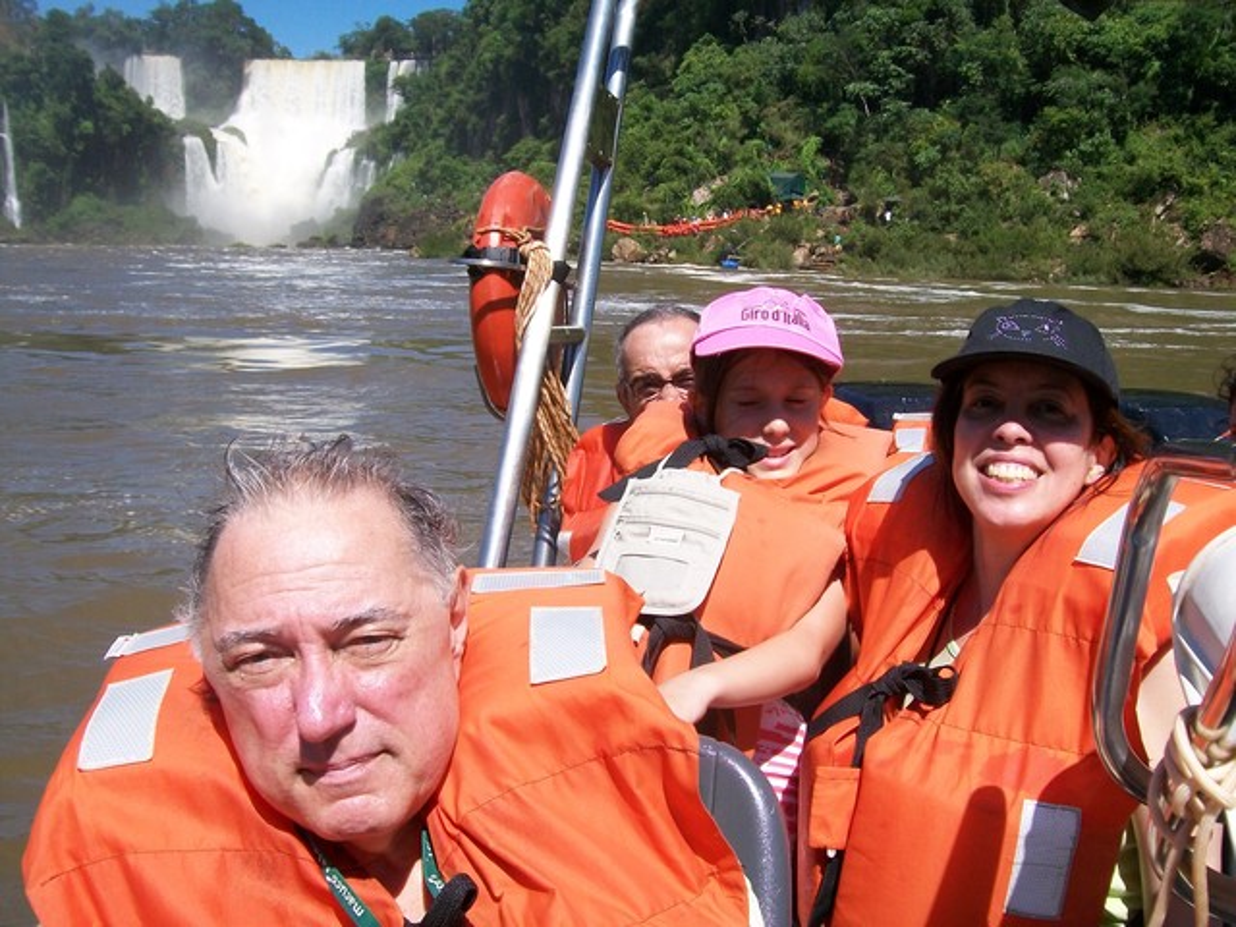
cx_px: 618
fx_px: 1285
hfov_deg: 51.4
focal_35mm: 36
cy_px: 464
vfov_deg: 39.7
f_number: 4.8
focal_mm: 6
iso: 80
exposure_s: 1/640
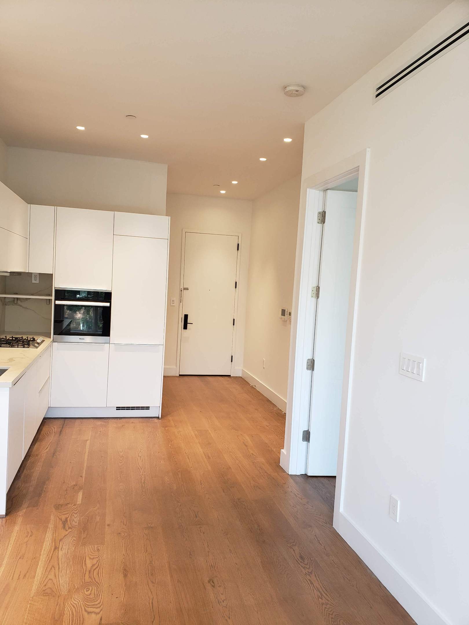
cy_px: 312
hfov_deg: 53.1
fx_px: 470
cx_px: 234
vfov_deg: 67.3
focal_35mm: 26
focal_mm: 4.3
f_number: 2.4
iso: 125
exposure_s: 1/60
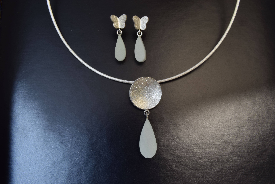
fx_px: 229
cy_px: 92
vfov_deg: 43.6
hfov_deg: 61.9
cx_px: 138
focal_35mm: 30
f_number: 25
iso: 100
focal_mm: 20
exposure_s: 1
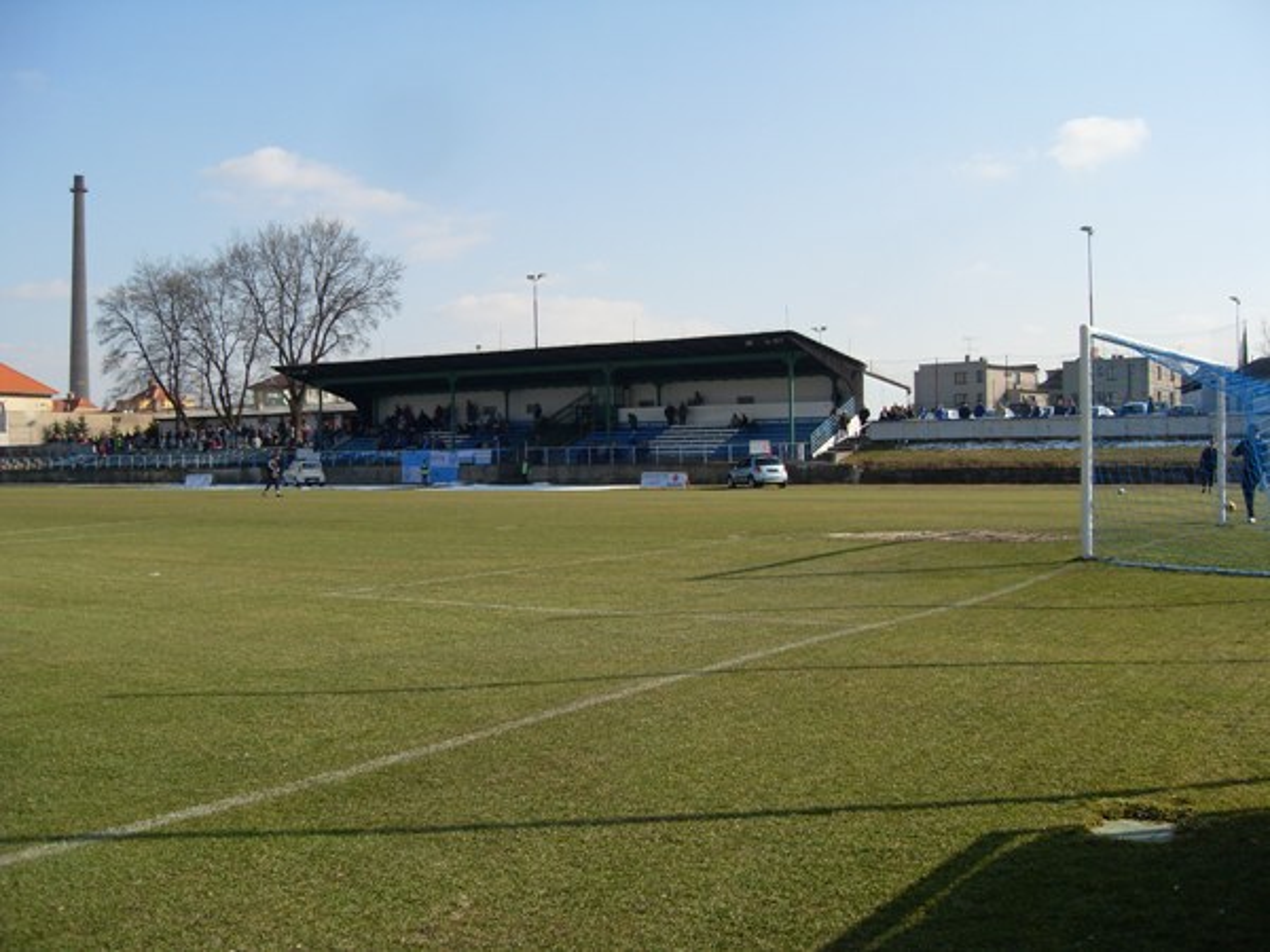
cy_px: 476
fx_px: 1284
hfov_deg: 52.6
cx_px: 635
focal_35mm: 35
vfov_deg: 40.7
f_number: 7
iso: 80
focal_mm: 6.3
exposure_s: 1/250
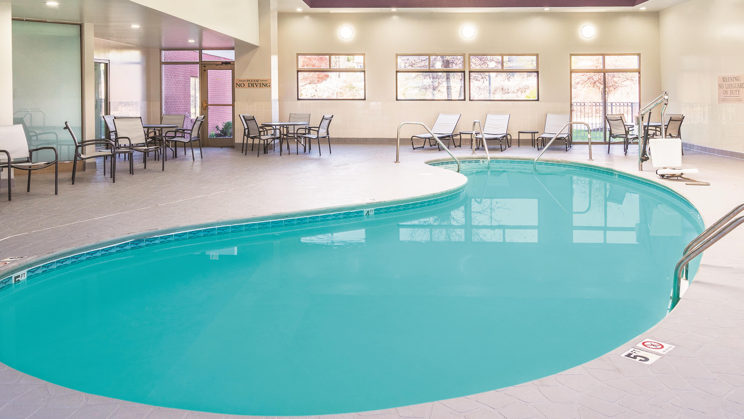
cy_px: 155
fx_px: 454
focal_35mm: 23
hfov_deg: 78.7
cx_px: 360
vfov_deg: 49.0
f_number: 11
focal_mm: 18
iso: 400
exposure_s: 1/3
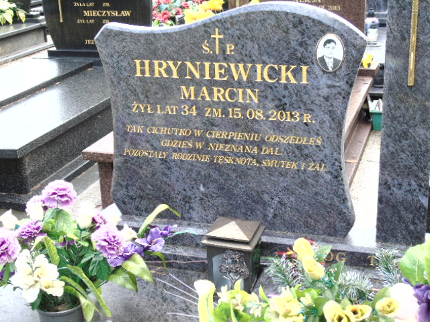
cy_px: 161
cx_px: 215
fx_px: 671
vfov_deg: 27.0
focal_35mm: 54
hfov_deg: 35.5
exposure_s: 1/30
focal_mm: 9.6
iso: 80
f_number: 4.3
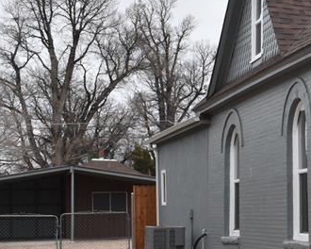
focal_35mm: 96
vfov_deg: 16.0
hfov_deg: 18.3
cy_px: 180
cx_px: 426
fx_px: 884
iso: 800
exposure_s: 1/400
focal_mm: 22
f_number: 16
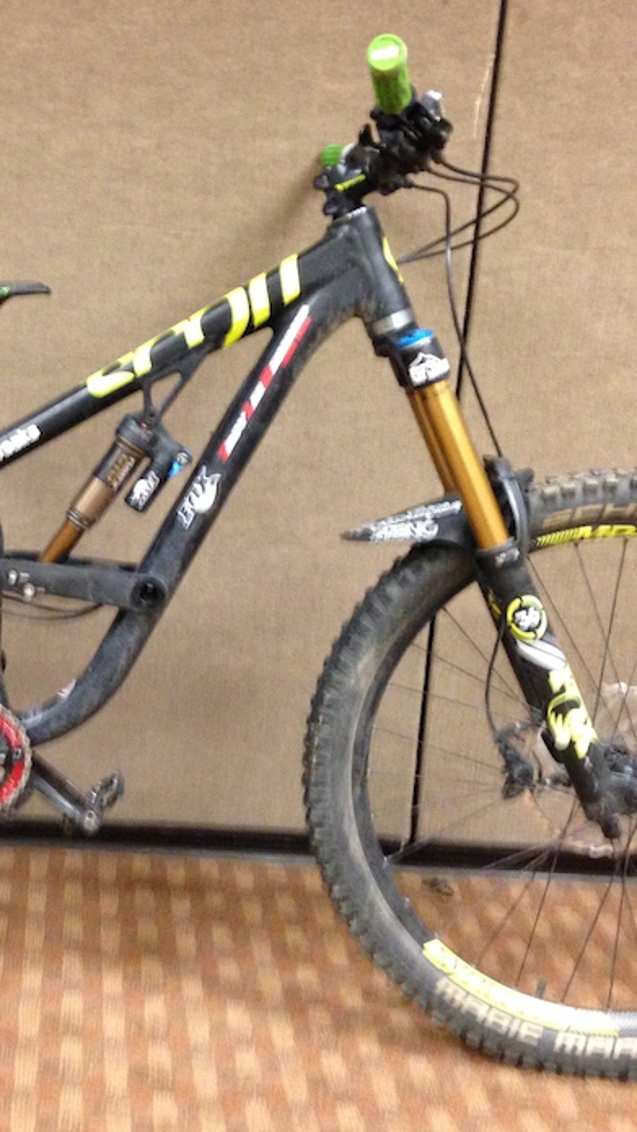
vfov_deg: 39.2
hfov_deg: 22.3
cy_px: 591
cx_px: 119
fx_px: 1591
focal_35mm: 53
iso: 400
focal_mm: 4.12
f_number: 2.4
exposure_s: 1/15
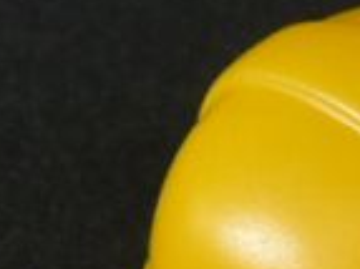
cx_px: 451
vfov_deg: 6.2
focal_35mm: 239
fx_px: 2483
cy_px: 260
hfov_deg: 8.2
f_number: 4
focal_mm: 6.8
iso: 160
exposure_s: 1/30
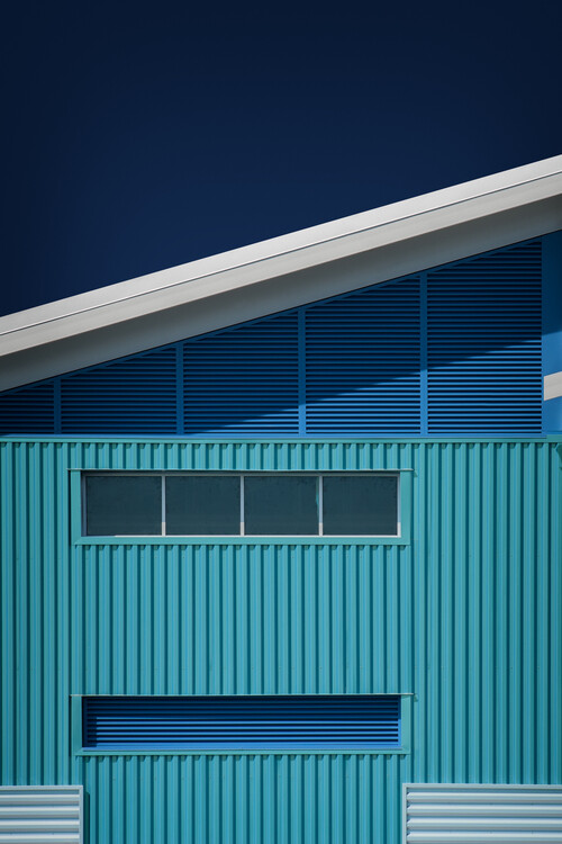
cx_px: 281
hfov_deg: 6.9
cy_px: 422
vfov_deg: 10.3
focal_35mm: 200
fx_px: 4683
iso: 100
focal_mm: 200
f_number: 11
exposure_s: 1/125
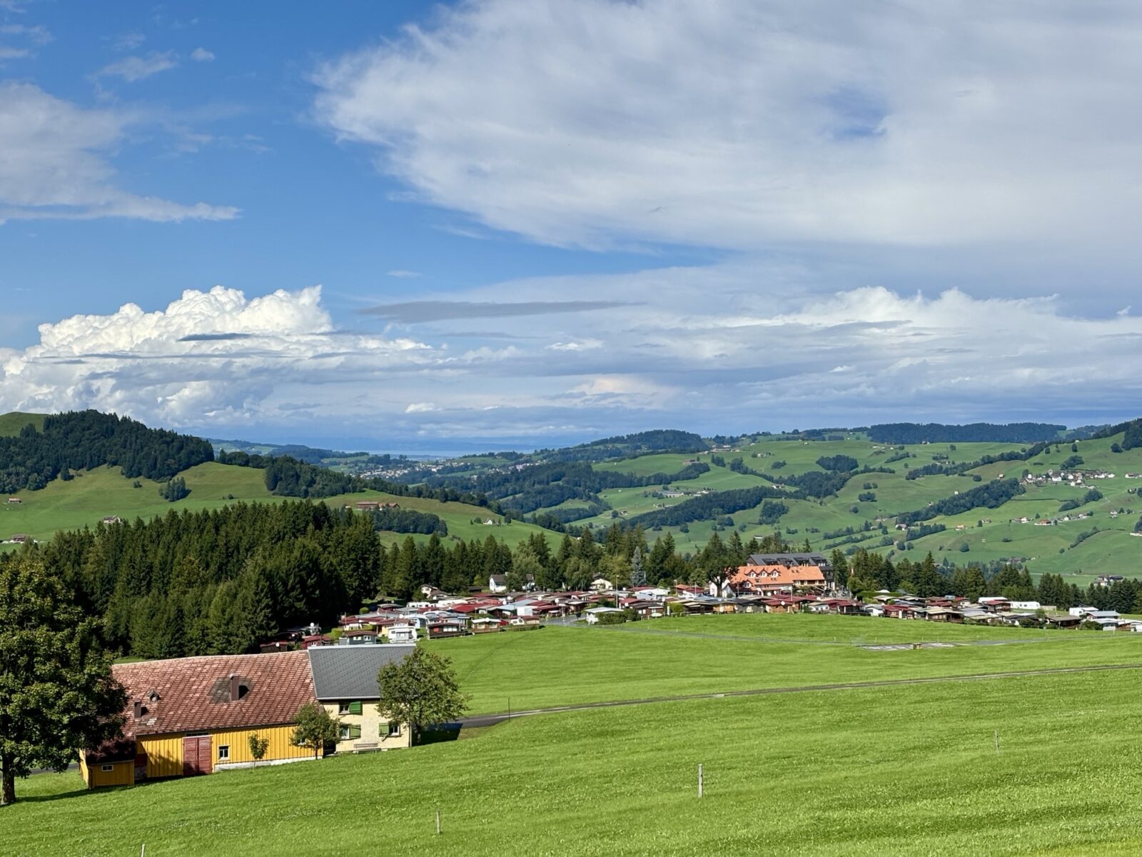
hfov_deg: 36.8
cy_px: 428
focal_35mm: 52
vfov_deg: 28.0
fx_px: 1716
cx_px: 571
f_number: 1.6
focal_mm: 5.96
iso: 40
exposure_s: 1/5348
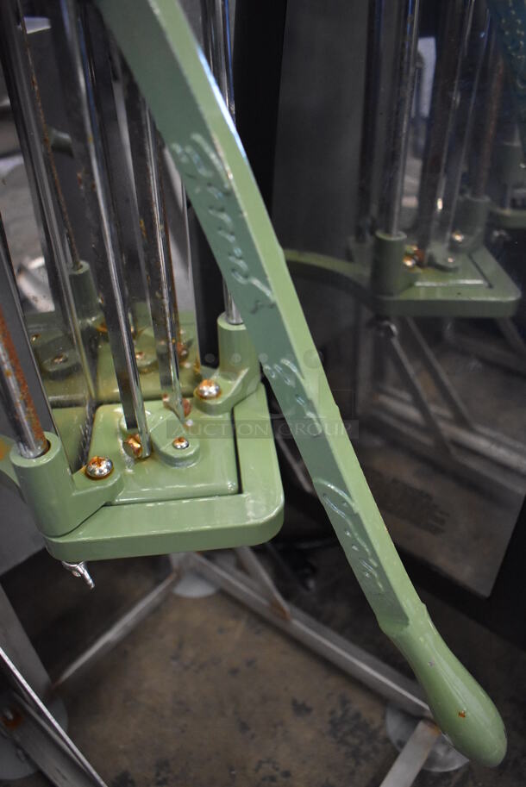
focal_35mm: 27
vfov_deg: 67.3
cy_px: 394
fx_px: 591
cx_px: 263
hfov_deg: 48.0
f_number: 3.5
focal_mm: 18
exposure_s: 1/125
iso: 4000
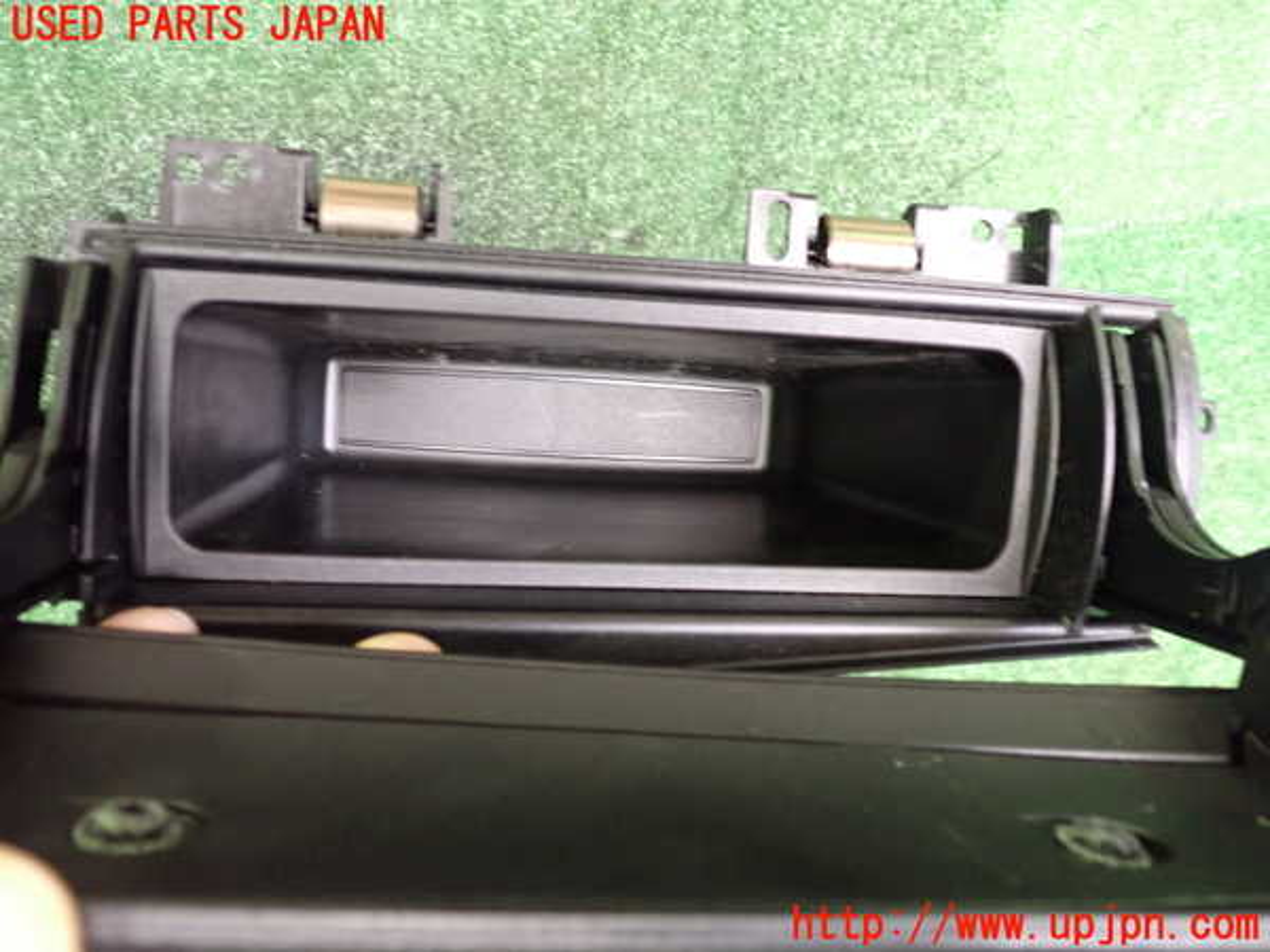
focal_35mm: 30
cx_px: 635
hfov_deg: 60.0
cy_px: 476
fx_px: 1101
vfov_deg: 46.8
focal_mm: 5.4
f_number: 2.3
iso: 800
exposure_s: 1/25
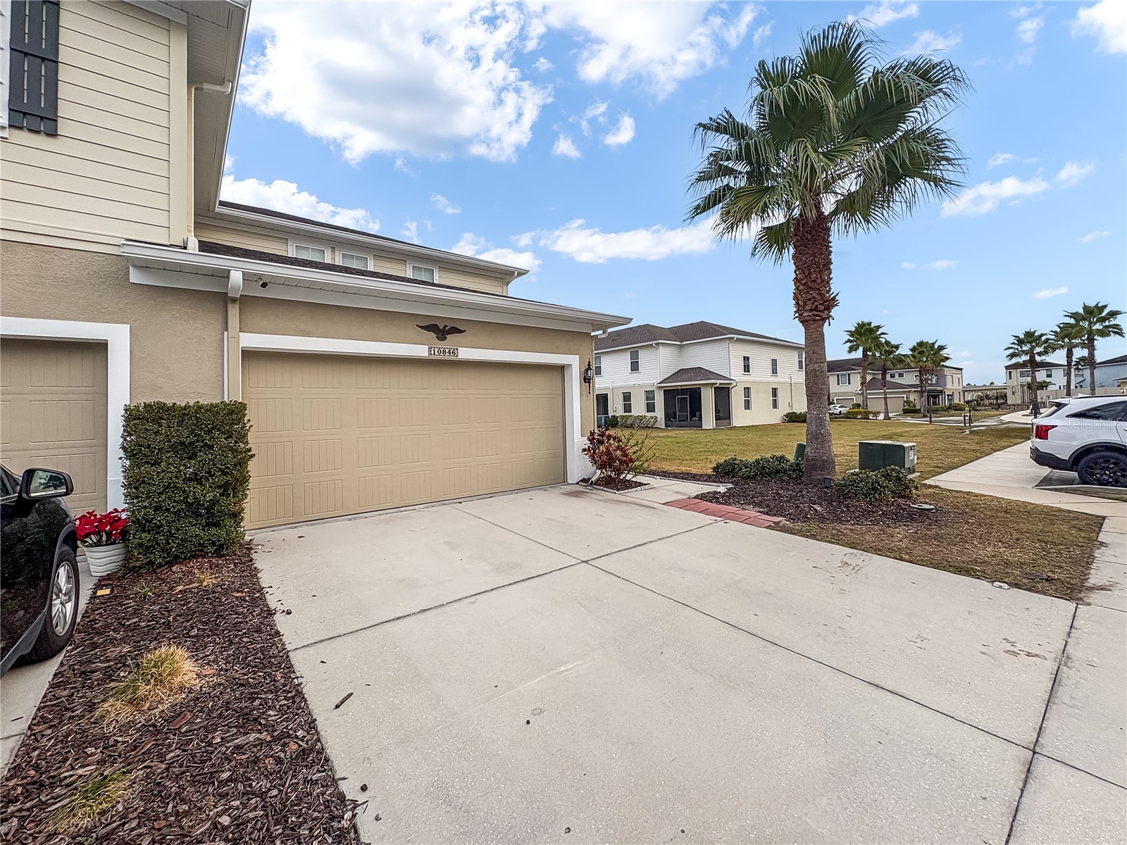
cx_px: 564
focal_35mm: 14
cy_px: 422
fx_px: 456
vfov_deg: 85.7
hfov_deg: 102.1
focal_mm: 2.22
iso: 40
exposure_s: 1/240
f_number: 2.2
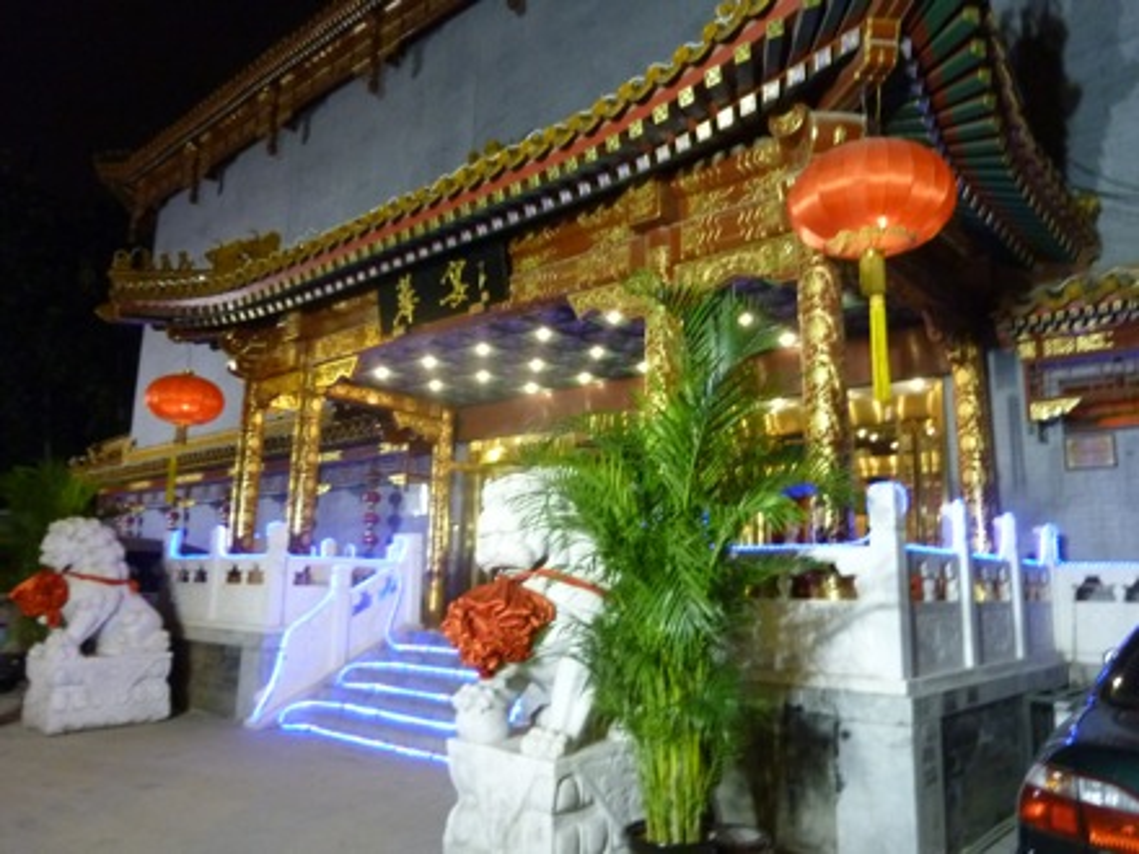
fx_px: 823
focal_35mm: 25
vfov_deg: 54.9
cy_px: 427
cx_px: 570
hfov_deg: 69.4
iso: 400
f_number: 3.3
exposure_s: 1/13
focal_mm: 4.5
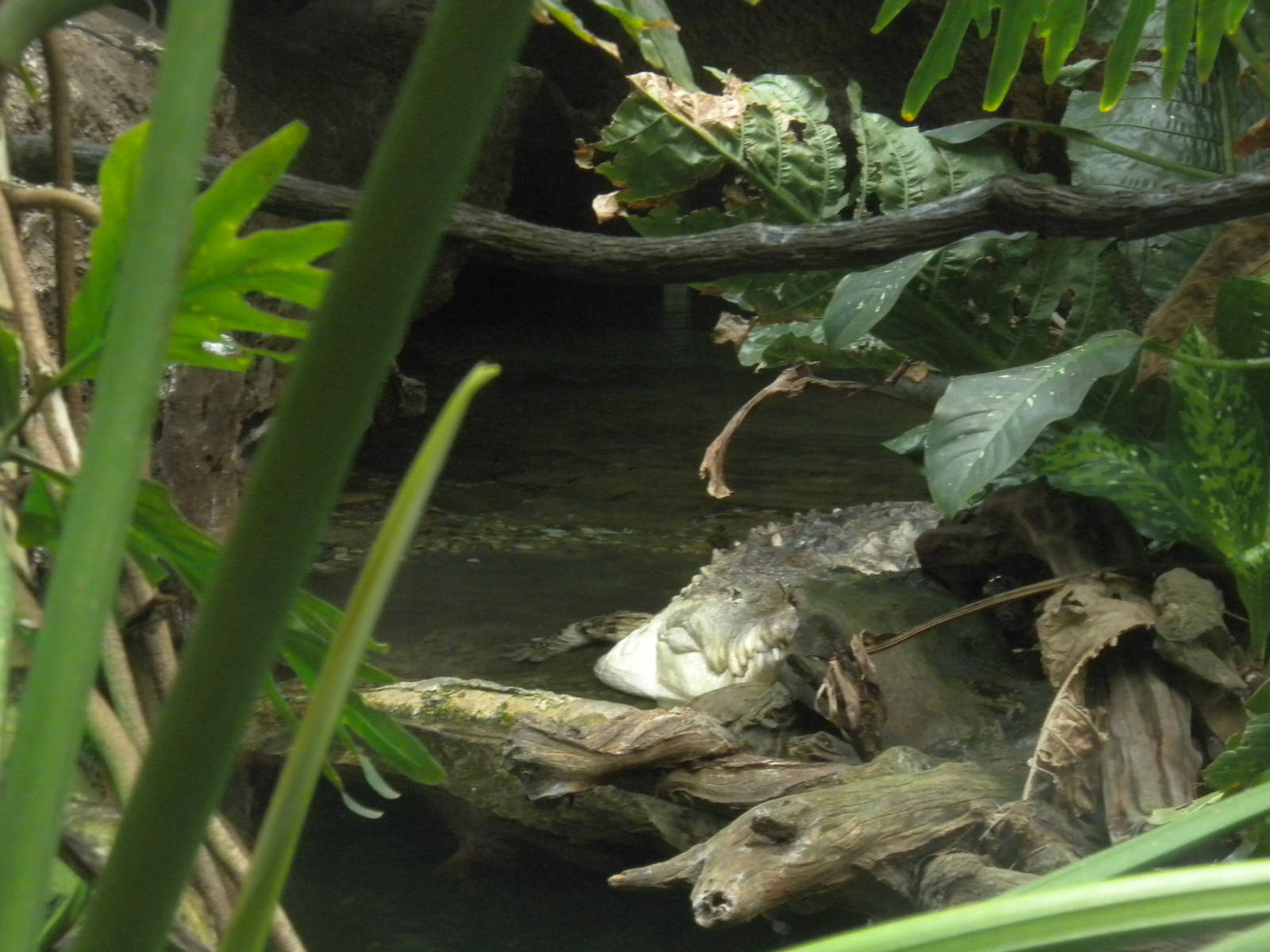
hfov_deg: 19.6
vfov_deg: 14.8
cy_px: 476
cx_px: 635
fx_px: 3669
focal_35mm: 100
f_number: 5.1
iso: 400
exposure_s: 1/13.4
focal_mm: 17.7
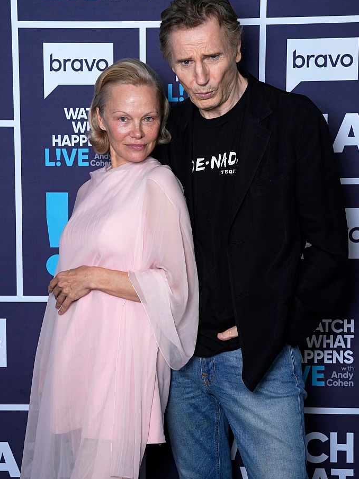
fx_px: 844
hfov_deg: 24.0
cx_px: 180
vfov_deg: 31.7
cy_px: 244
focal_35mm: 61
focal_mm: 56
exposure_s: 1/160
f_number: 5.6
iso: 800
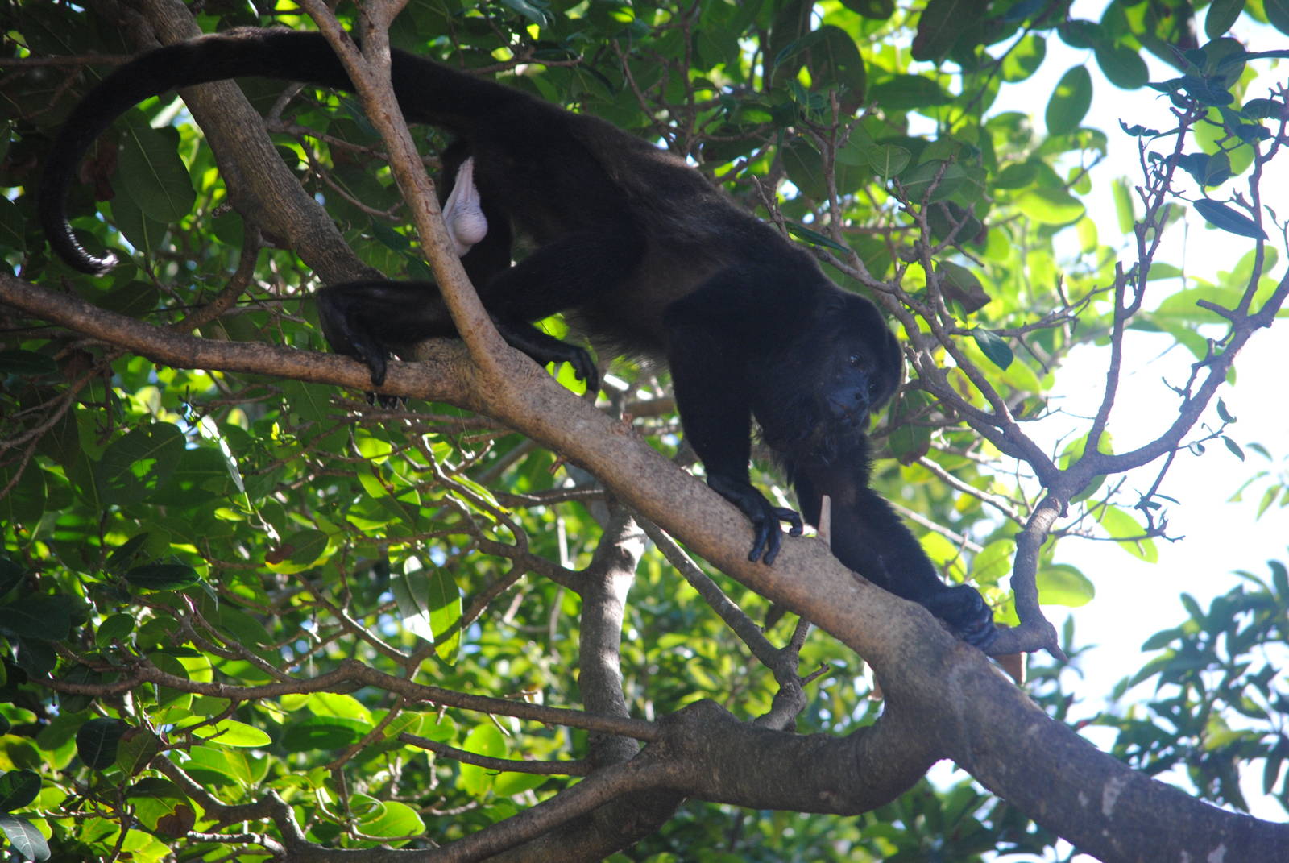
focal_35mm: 292
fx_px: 10485
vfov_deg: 4.7
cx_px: 644
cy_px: 432
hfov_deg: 7.0
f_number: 5
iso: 400
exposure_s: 1/250
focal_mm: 195
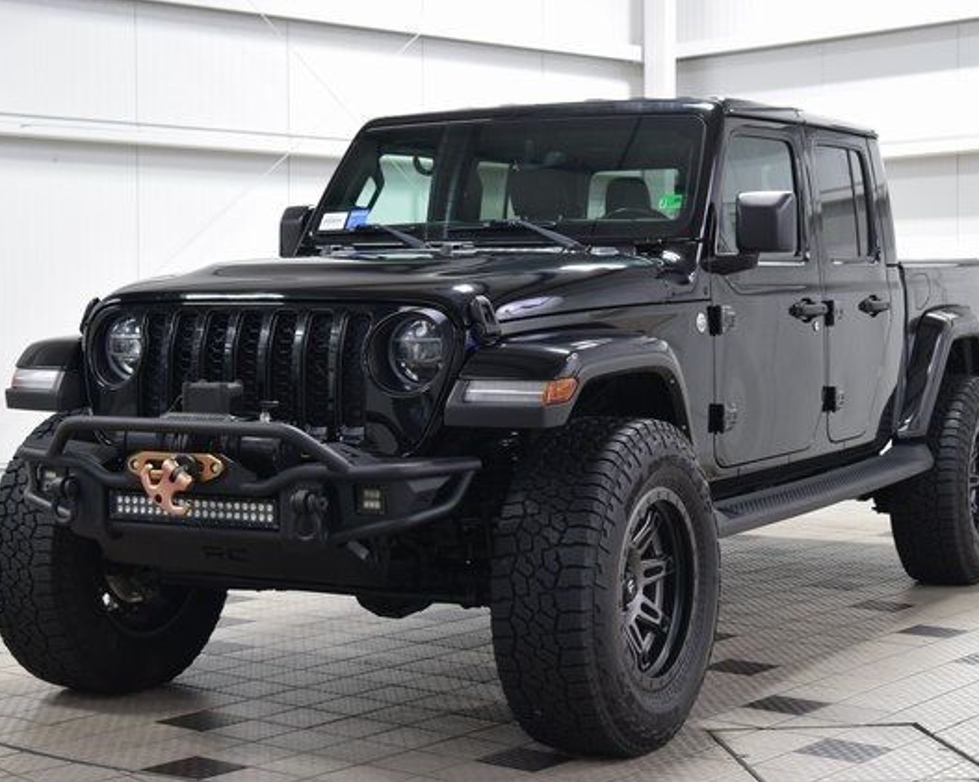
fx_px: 1882
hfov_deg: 29.2
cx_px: 494
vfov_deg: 23.5
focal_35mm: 65
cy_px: 391
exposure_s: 1/15
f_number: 6.3
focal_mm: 38
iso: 900
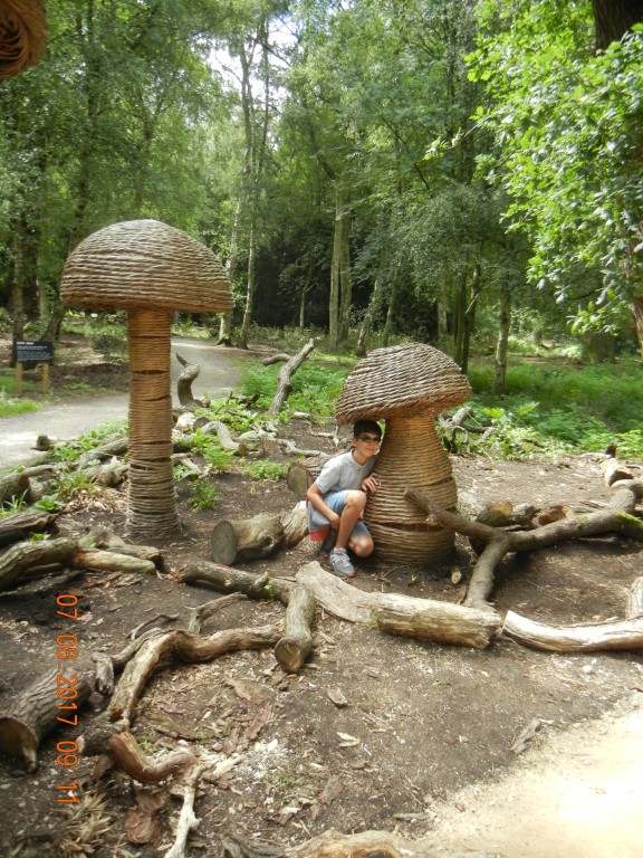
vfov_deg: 60.0
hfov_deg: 46.8
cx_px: 322
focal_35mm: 30
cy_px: 429
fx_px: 743
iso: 312
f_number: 3.5
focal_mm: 5.4
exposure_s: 1/250
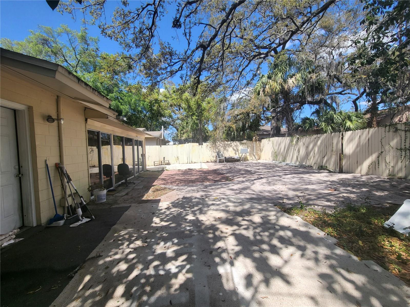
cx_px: 205
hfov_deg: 106.2
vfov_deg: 89.9
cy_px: 154
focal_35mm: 13
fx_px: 154
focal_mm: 1.74
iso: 32
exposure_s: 1/636
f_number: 2.2
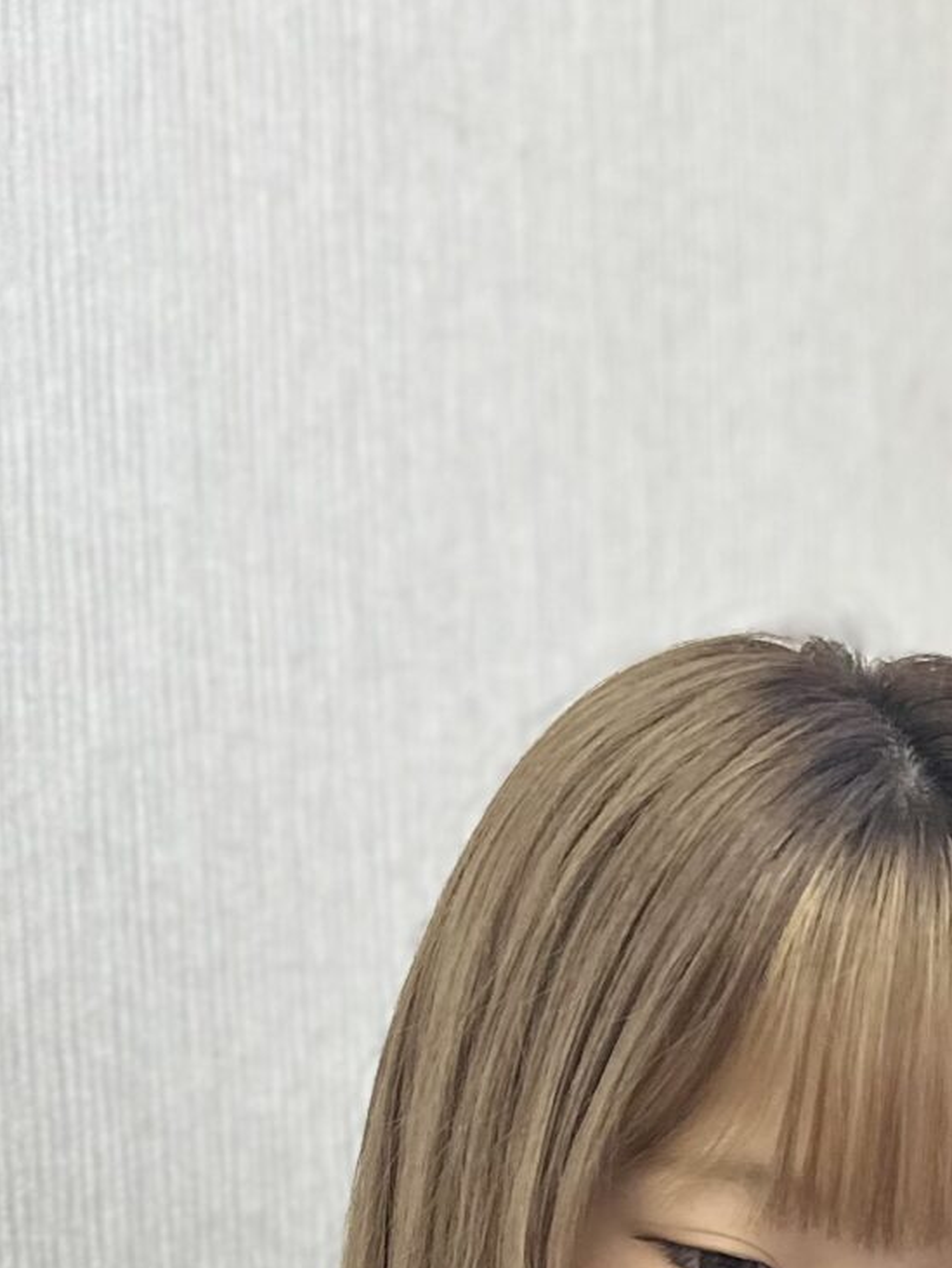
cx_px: 815
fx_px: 3078
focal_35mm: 84
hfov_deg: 17.4
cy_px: 1814
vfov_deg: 20.4
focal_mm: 6.86
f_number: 1.78
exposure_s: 1/120
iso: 125
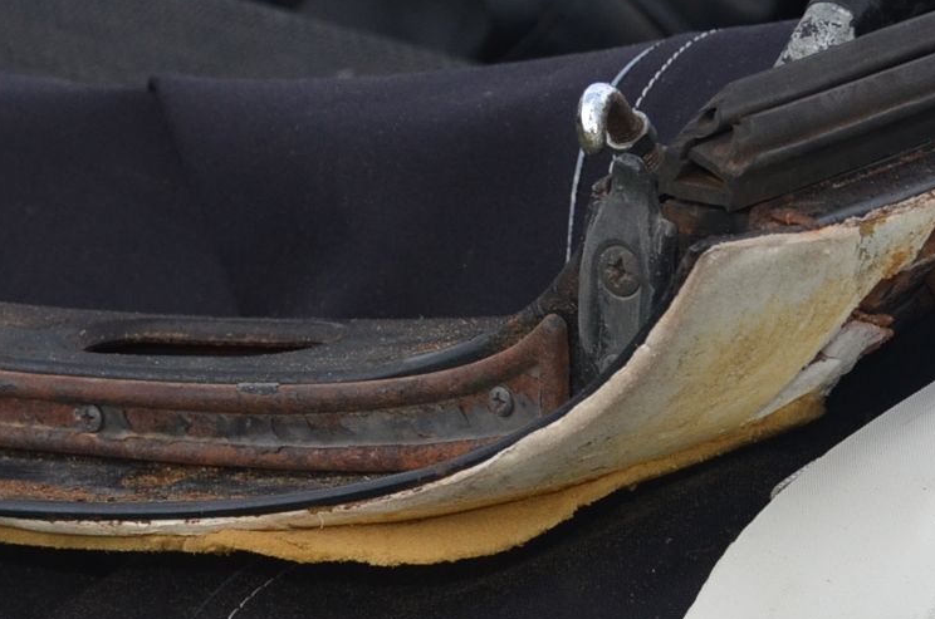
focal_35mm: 159
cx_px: 417
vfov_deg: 8.6
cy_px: 394
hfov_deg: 12.9
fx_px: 4122
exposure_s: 1/100
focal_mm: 32
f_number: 4.2
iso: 400
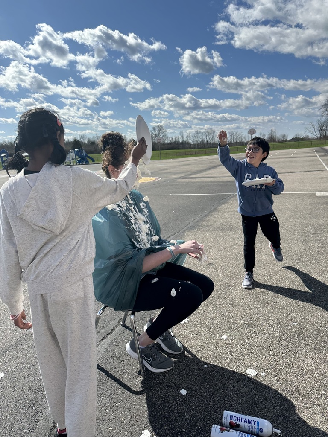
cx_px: 164
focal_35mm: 24
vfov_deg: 71.6
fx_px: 303
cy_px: 218
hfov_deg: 56.8
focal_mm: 6.86
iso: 80
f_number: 1.78
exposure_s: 1/6623
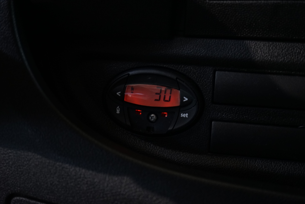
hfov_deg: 38.2
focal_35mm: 52
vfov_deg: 26.0
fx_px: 441
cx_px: 152
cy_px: 102
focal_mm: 52
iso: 2000
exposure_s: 1/25
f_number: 5.6
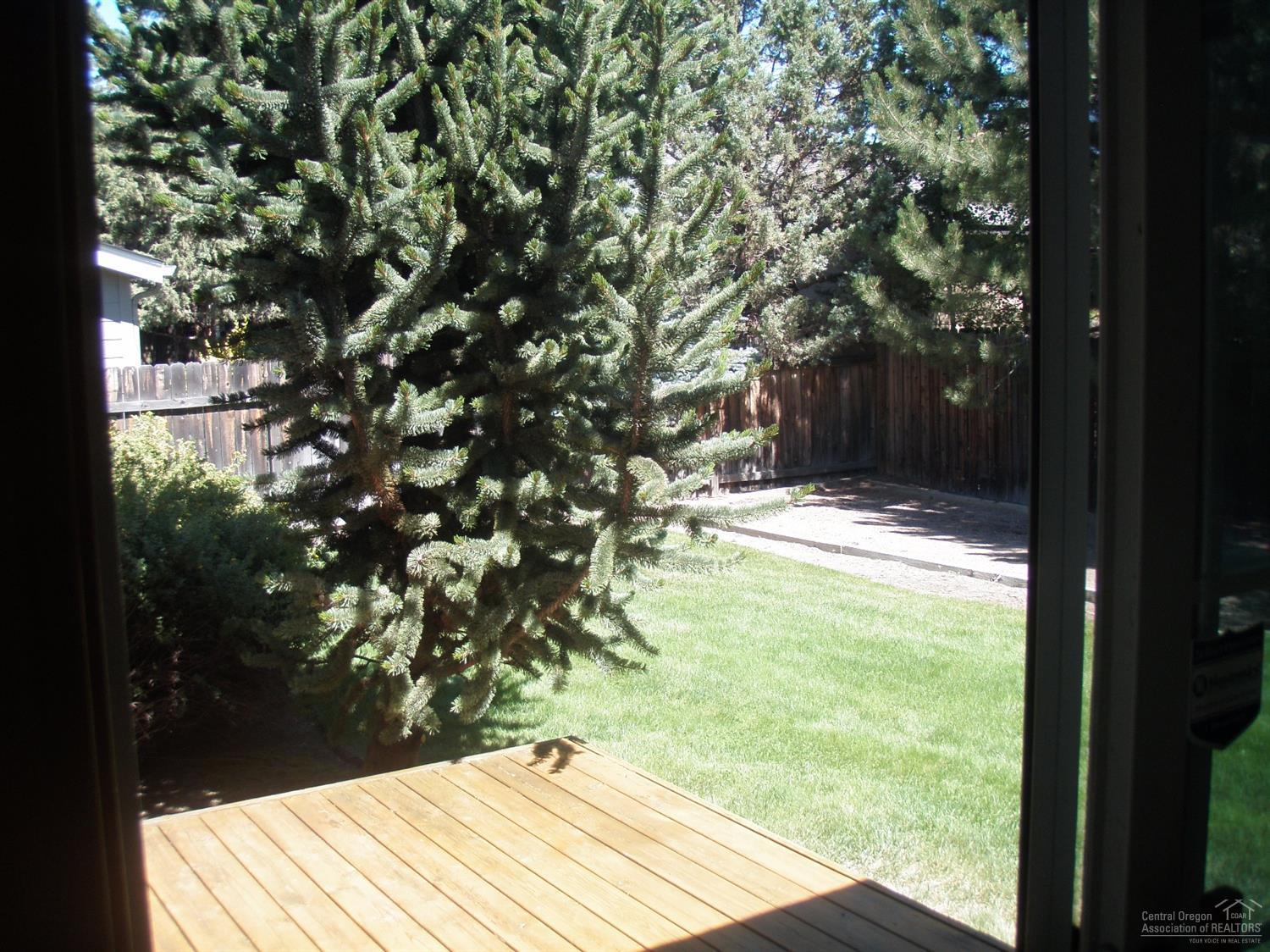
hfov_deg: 49.0
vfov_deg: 37.7
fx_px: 1394
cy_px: 476
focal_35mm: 38
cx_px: 635
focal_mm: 6.7
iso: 80
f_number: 3.5
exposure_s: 1/160
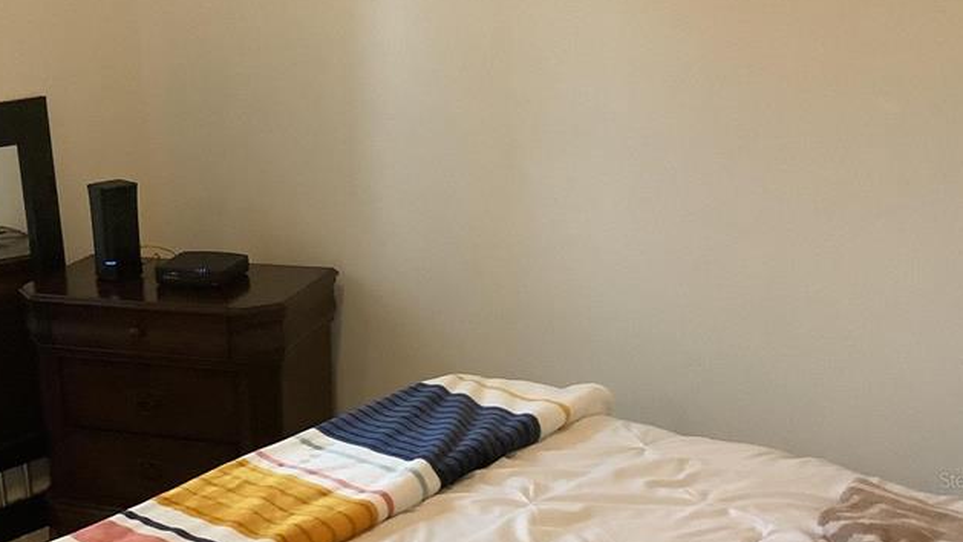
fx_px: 1405
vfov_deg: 21.4
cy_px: 479
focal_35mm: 55
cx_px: 248
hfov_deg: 37.0
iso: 400
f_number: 2.4
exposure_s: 1/60
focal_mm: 3.3
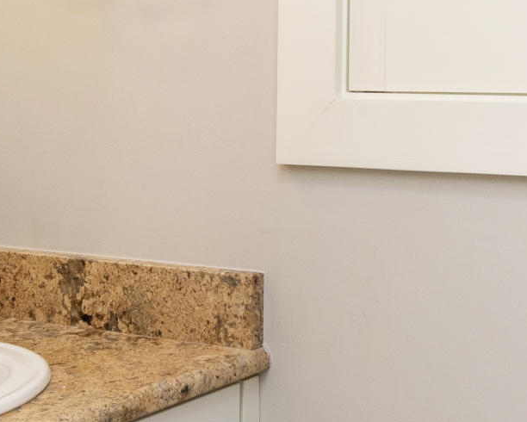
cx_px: 439
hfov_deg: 26.9
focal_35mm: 69
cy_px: 136
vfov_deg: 22.1
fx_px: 1077
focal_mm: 15
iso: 640
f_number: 6.3
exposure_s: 1/200
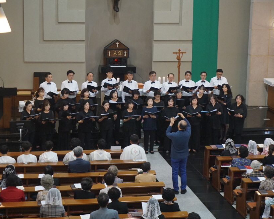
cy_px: 110
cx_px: 142
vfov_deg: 18.1
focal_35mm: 85
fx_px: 689
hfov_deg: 22.5
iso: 3200
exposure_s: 1/160
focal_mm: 50
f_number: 5.6
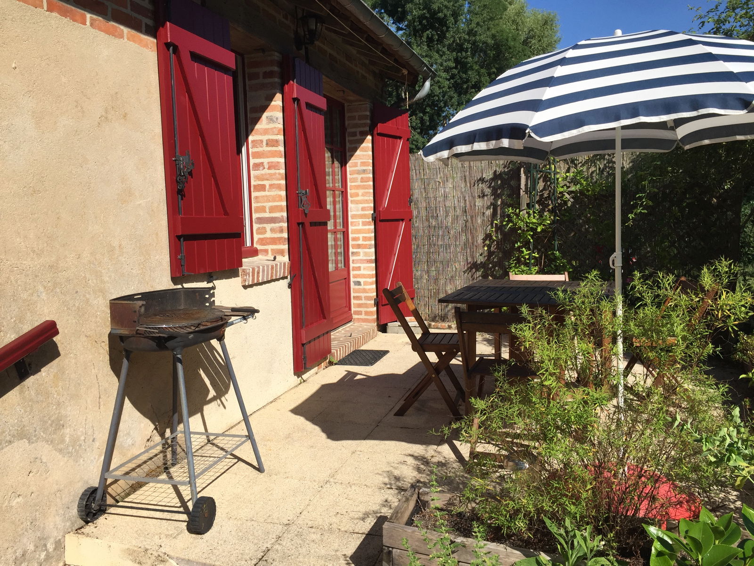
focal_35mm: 29
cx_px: 377
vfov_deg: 48.2
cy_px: 283
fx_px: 632
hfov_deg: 61.7
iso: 32
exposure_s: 1/2639
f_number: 2.2
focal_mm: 4.15
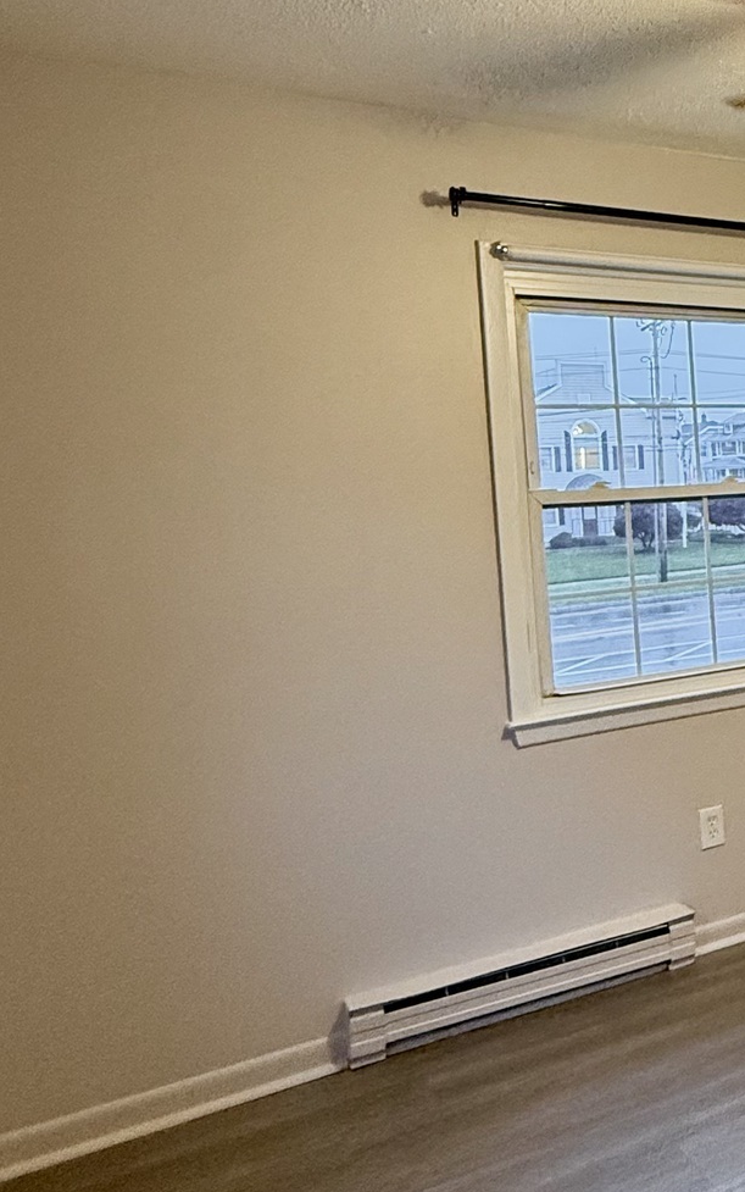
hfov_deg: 29.2
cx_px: 974
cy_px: 554
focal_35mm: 35
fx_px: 1137
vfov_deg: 55.3
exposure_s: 1/60
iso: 500
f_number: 2.2
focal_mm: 2.22
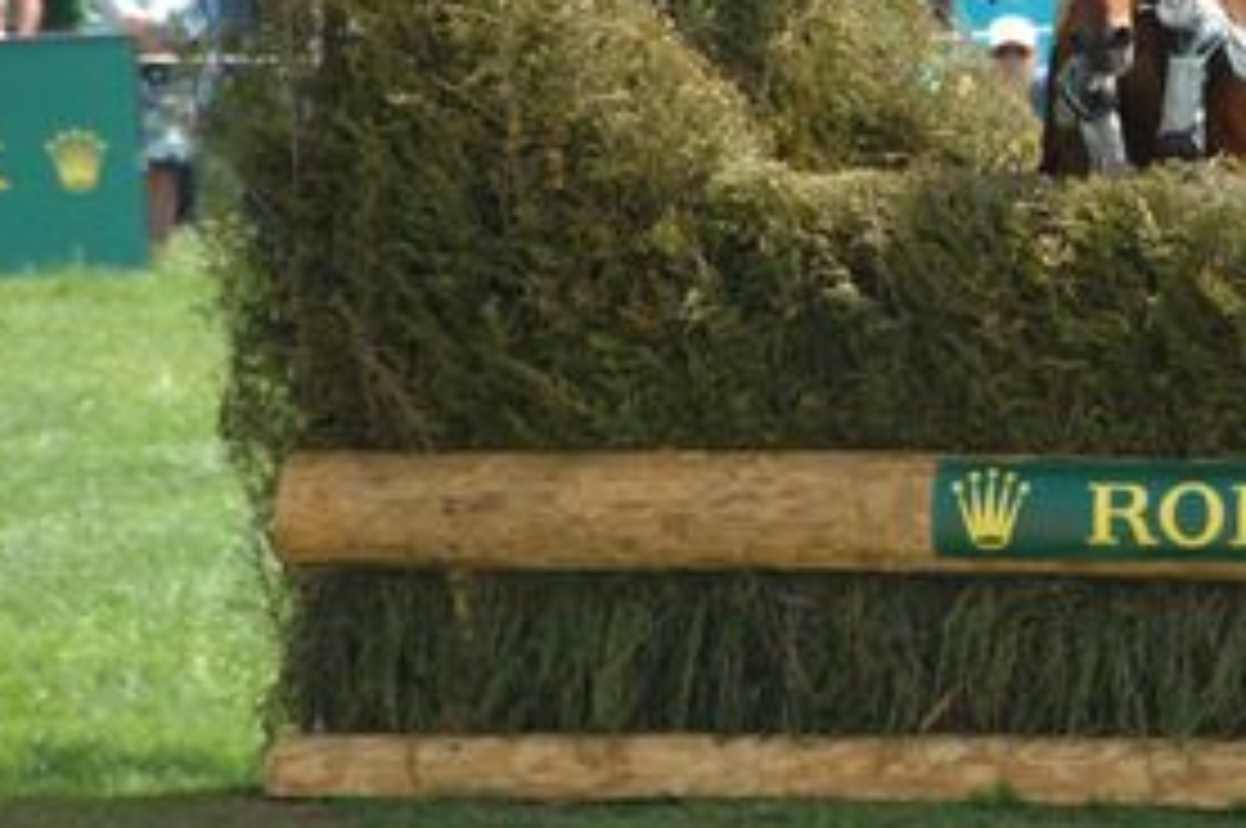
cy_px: 65
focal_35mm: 693
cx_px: 1156
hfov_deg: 3.0
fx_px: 23957
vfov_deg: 2.0
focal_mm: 200
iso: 500
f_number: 6
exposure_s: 1/500
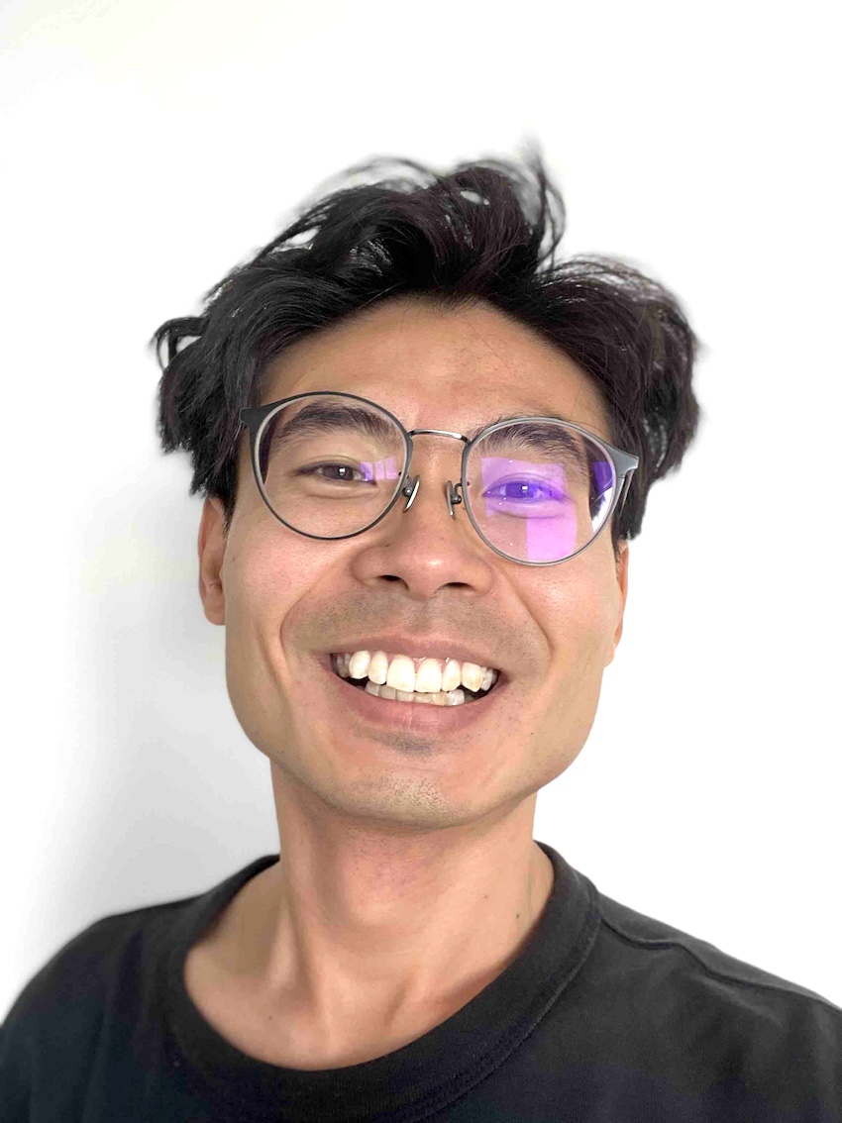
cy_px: 562
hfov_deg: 46.8
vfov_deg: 60.0
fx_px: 973
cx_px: 421
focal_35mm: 30
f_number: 2.2
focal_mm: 2.71
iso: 160
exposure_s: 1/60
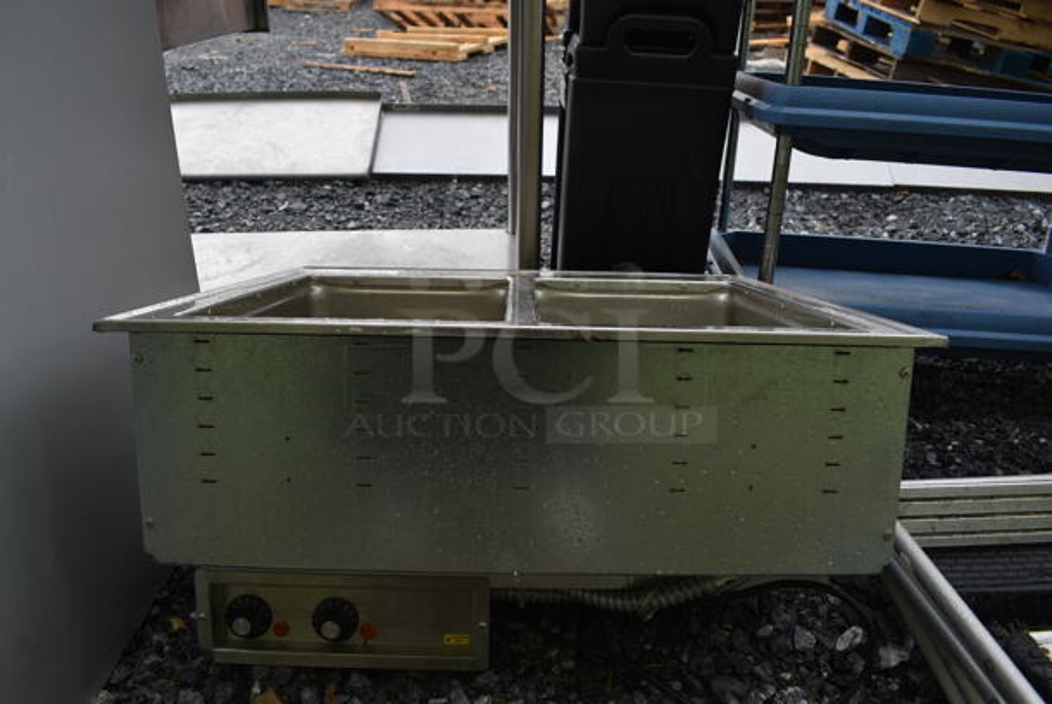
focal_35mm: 27
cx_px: 526
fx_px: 790
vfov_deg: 48.0
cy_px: 352
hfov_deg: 67.3
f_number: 6.3
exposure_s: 1/200
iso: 200
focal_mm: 18
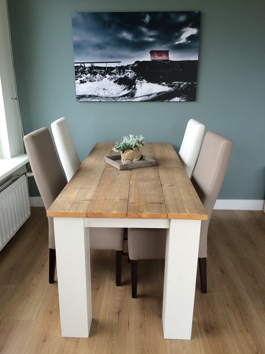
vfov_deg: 61.7
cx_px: 132
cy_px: 177
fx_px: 296
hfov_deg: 48.2
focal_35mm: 29
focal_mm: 4.15
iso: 50
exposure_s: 1/50
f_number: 2.2
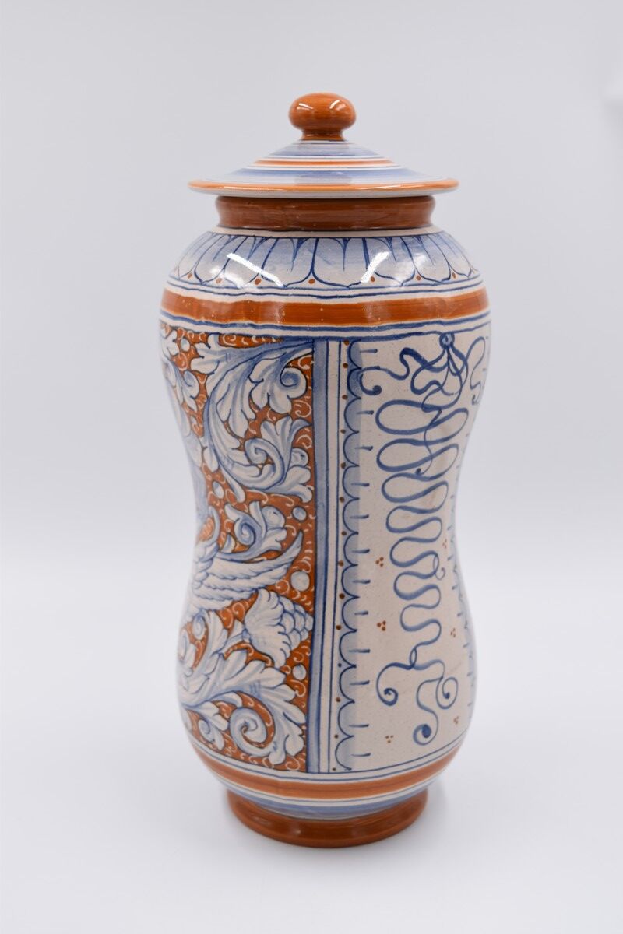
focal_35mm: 48
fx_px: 1246
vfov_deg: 41.1
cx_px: 312
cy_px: 467
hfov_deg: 28.1
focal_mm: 32
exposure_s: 1/160
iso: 200
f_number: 5.6
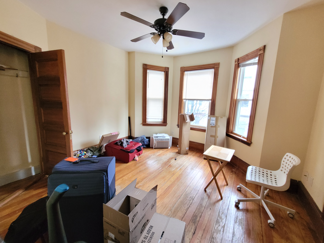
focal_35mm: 13
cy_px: 122
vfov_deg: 89.9
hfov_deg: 106.2
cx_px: 162
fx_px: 122
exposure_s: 1/24
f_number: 2.2
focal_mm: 1.74
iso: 640
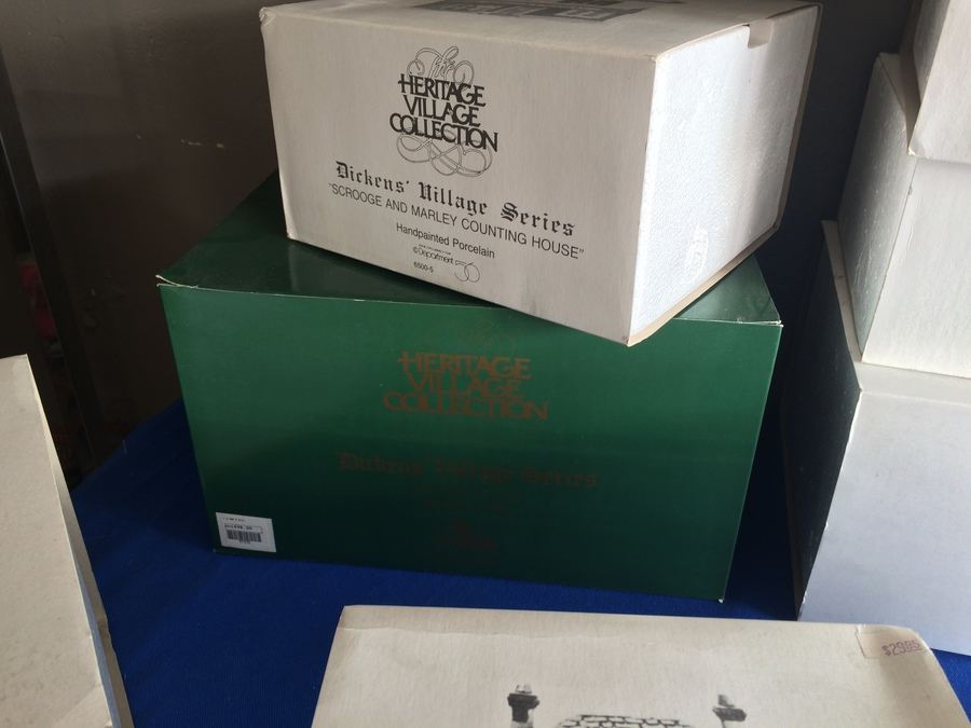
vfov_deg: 48.2
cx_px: 486
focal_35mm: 29
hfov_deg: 61.7
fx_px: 813
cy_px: 364
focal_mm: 4.15
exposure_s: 1/40
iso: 40
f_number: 2.2
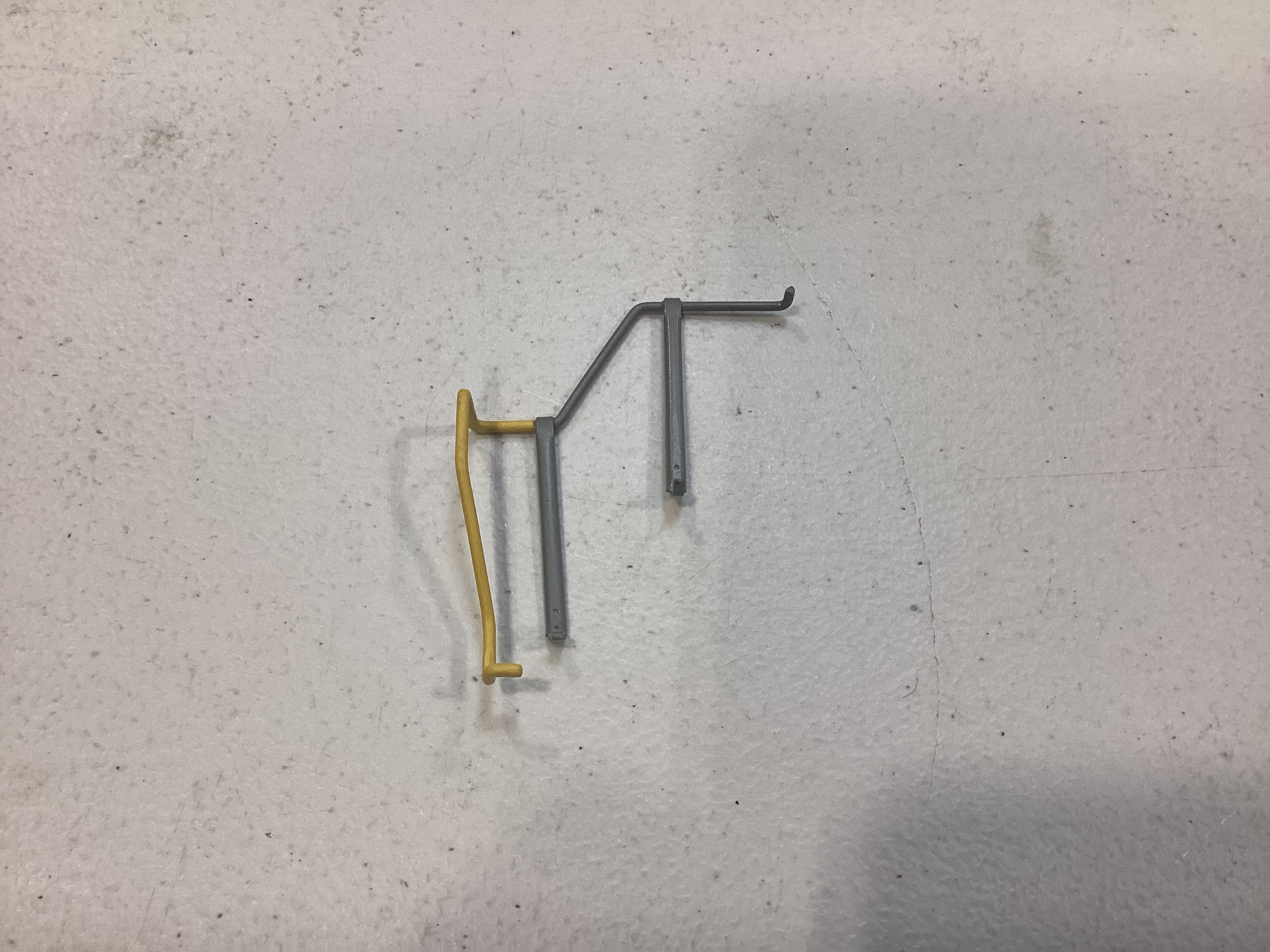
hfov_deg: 58.4
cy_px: 476
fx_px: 1137
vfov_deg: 45.4
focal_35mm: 31
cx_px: 635
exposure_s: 1/120
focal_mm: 3.3
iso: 80
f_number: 2.4
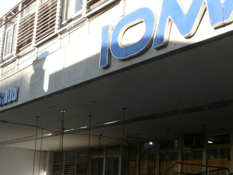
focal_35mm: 59
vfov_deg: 24.7
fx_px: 397
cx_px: 140
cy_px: 111
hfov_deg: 32.6
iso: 100
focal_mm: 4.6
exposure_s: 1/100
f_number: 4
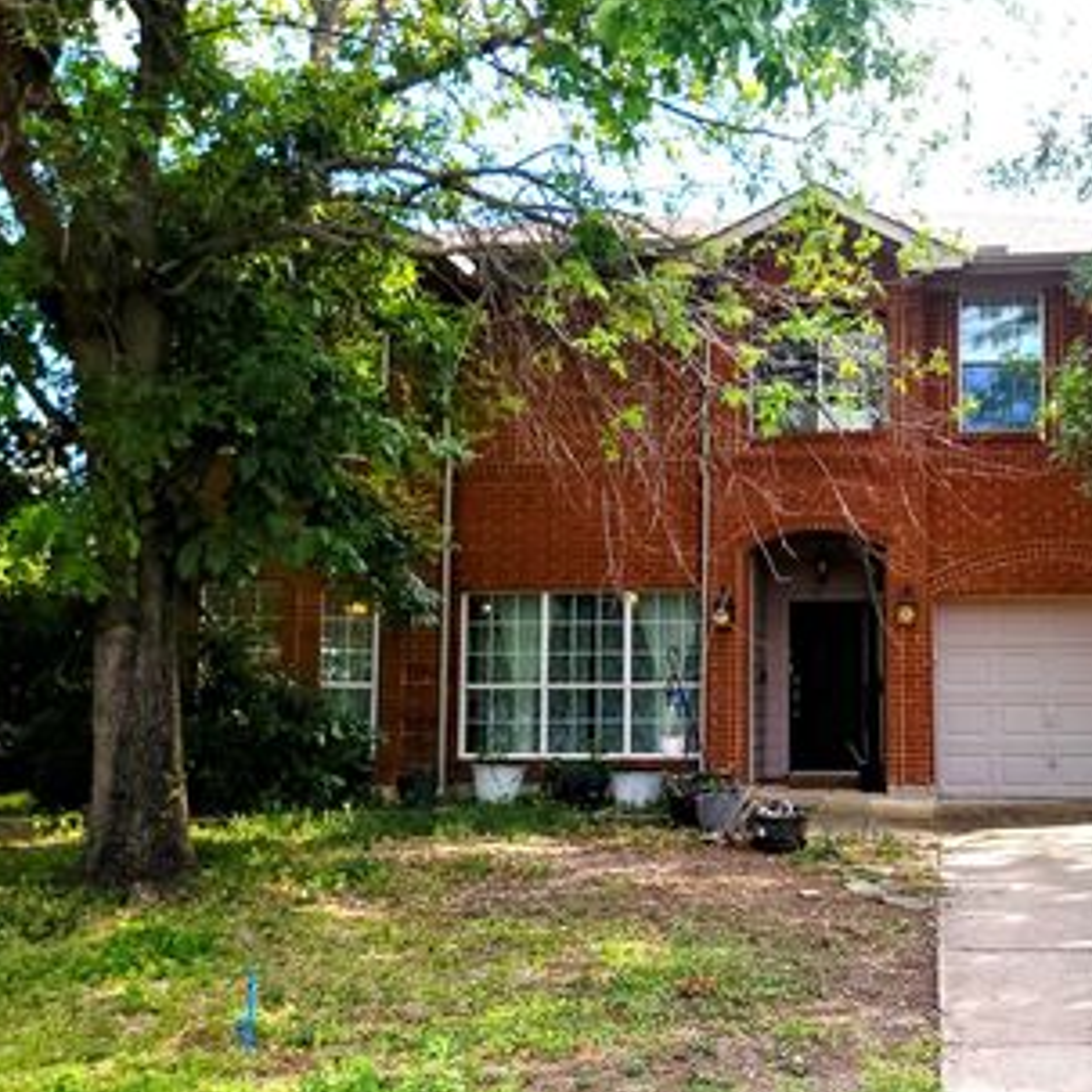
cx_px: 811
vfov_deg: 47.1
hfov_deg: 45.7
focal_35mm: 35
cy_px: 614
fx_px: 1249
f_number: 1.8
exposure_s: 1/145
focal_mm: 6.7
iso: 16
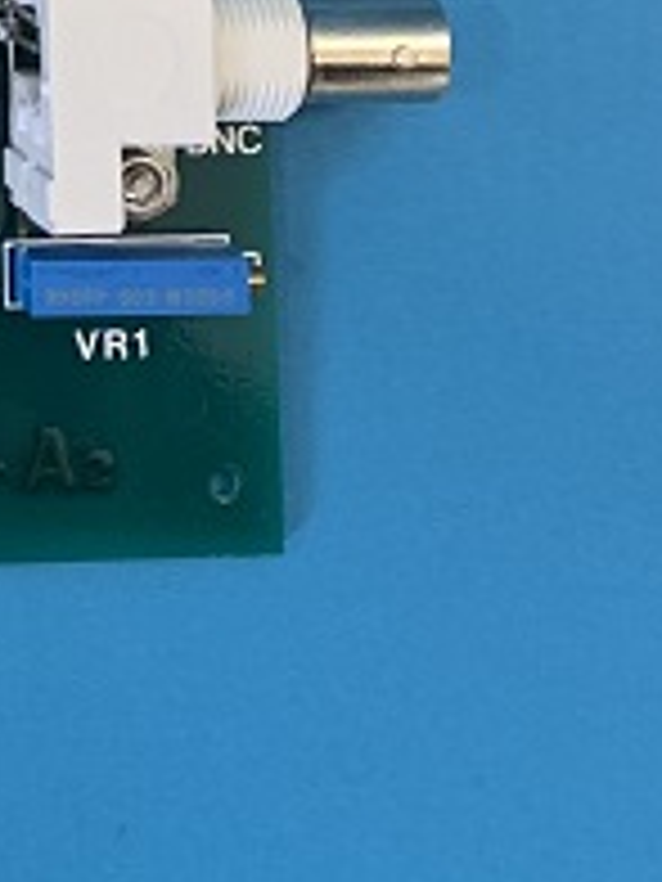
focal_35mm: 107
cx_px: -655
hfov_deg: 12.3
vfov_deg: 16.5
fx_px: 2728
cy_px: -497
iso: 250
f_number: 1.8
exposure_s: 1/50
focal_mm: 4.25
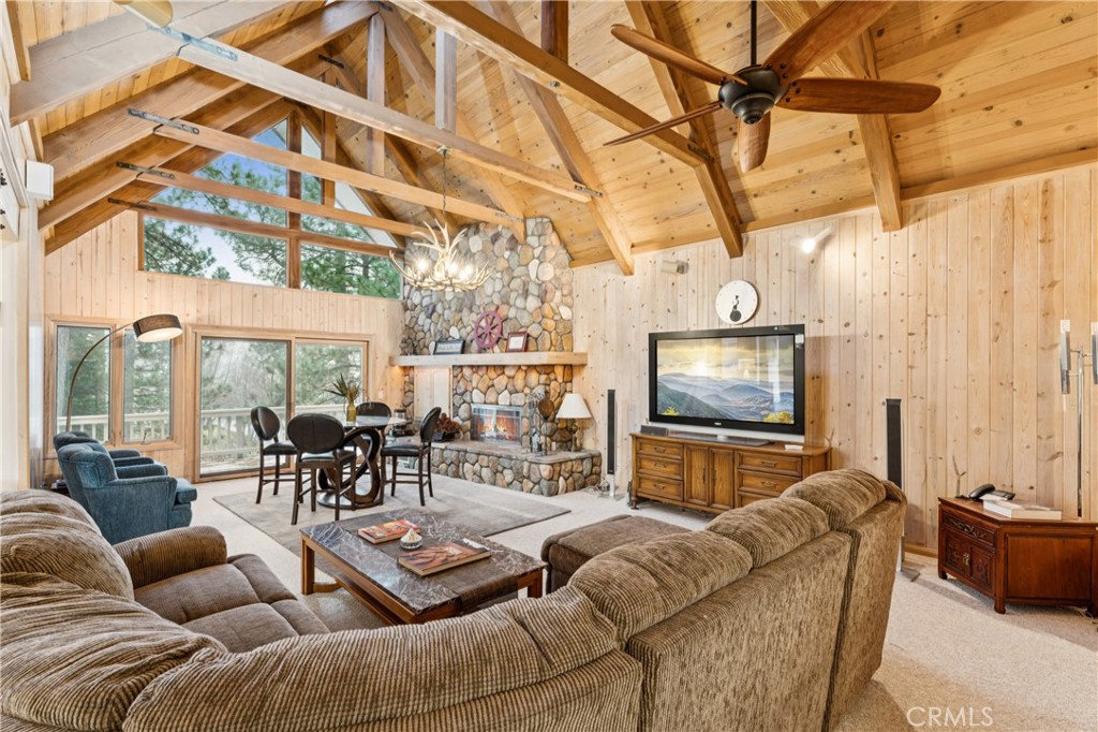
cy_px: 366
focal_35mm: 16
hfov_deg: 96.0
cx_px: 549
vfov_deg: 73.0
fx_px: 494
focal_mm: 16.2
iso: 100
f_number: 13
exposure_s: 5
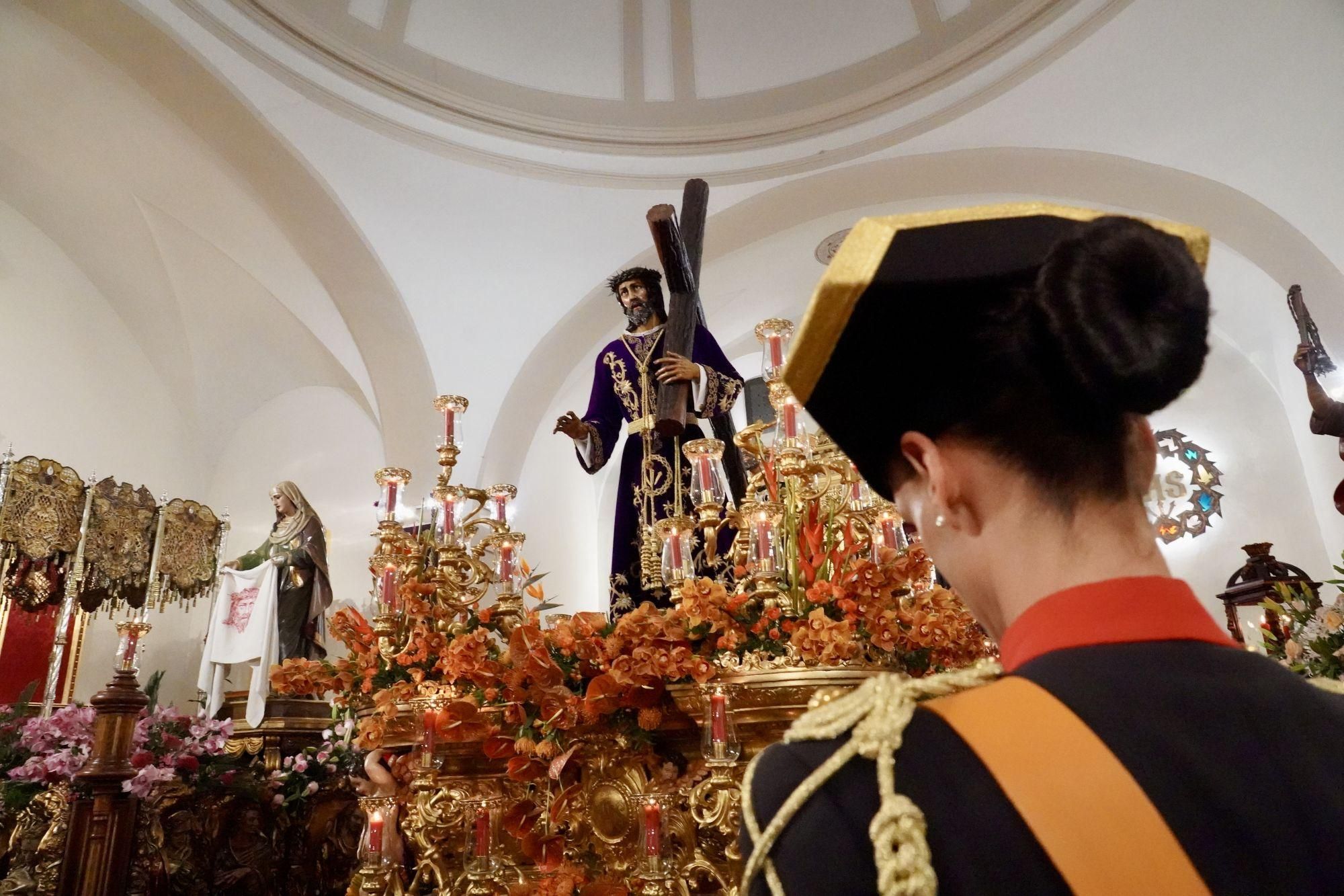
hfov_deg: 73.7
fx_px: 896
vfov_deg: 53.1
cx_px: 672
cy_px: 448
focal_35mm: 24
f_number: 8
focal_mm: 24
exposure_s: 1/160
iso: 32000
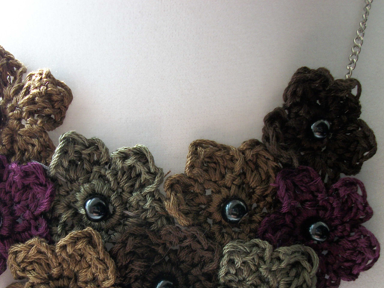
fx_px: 555
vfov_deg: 28.6
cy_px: 225
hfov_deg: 38.0
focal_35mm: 50
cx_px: 149
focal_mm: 5.7
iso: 80
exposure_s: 1/160
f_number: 2.9
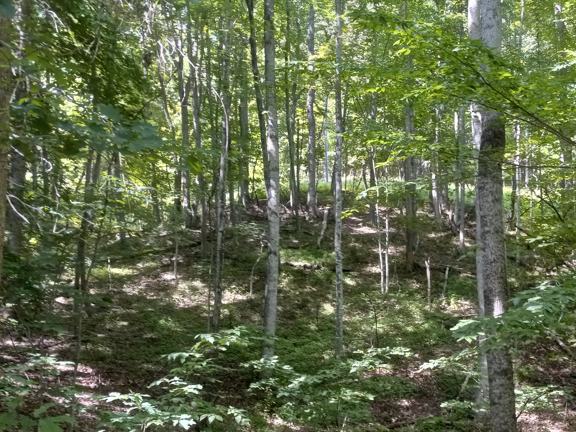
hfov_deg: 45.4
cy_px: 315
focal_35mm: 41
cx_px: 355
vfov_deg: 34.5
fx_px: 682
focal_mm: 3.94
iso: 160
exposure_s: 1/120
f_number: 1.8
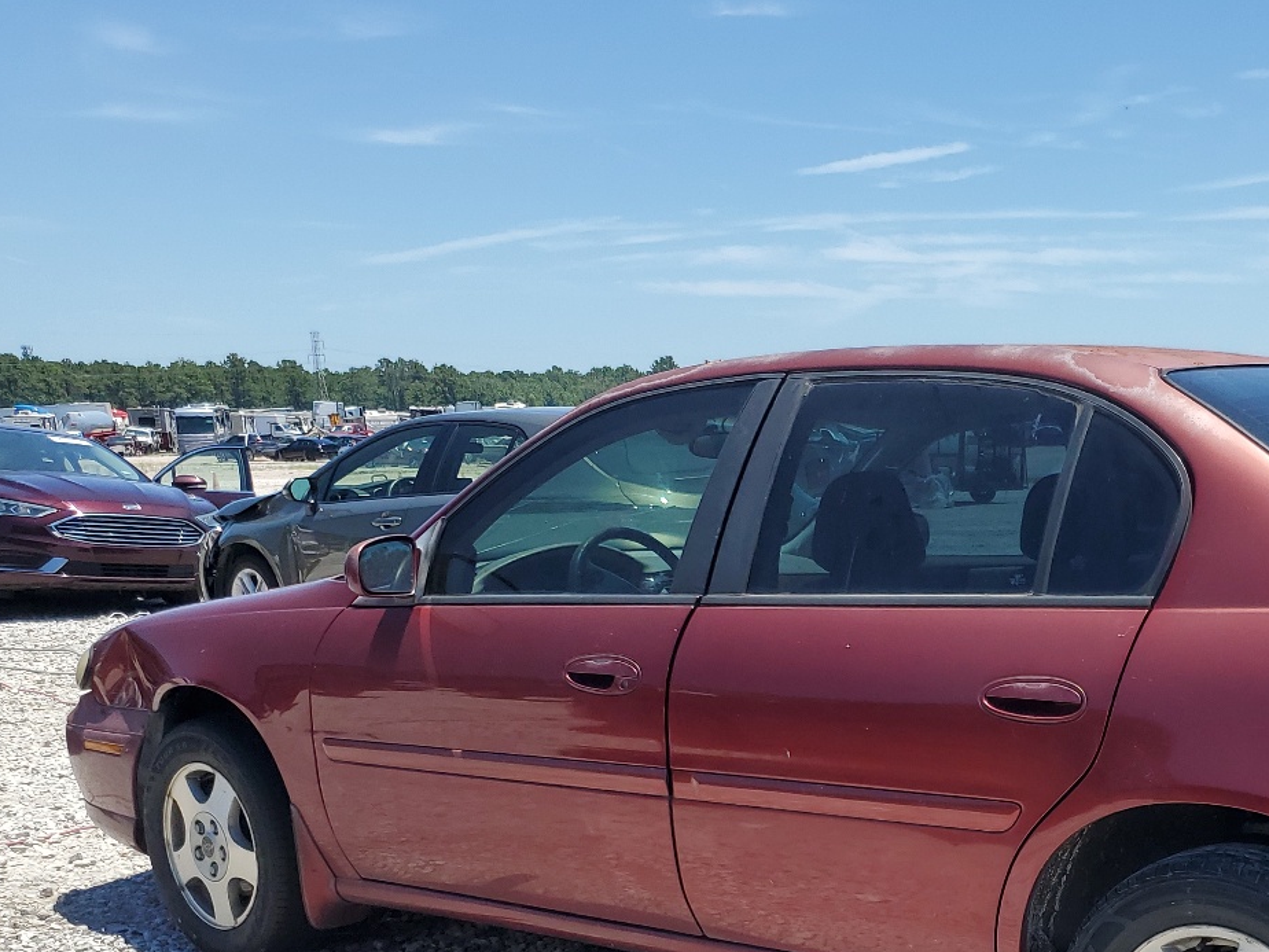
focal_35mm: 45
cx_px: 1062
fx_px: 1650
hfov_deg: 39.9
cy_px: 813
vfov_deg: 31.0
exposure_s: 1/3333
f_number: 1.5
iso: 50
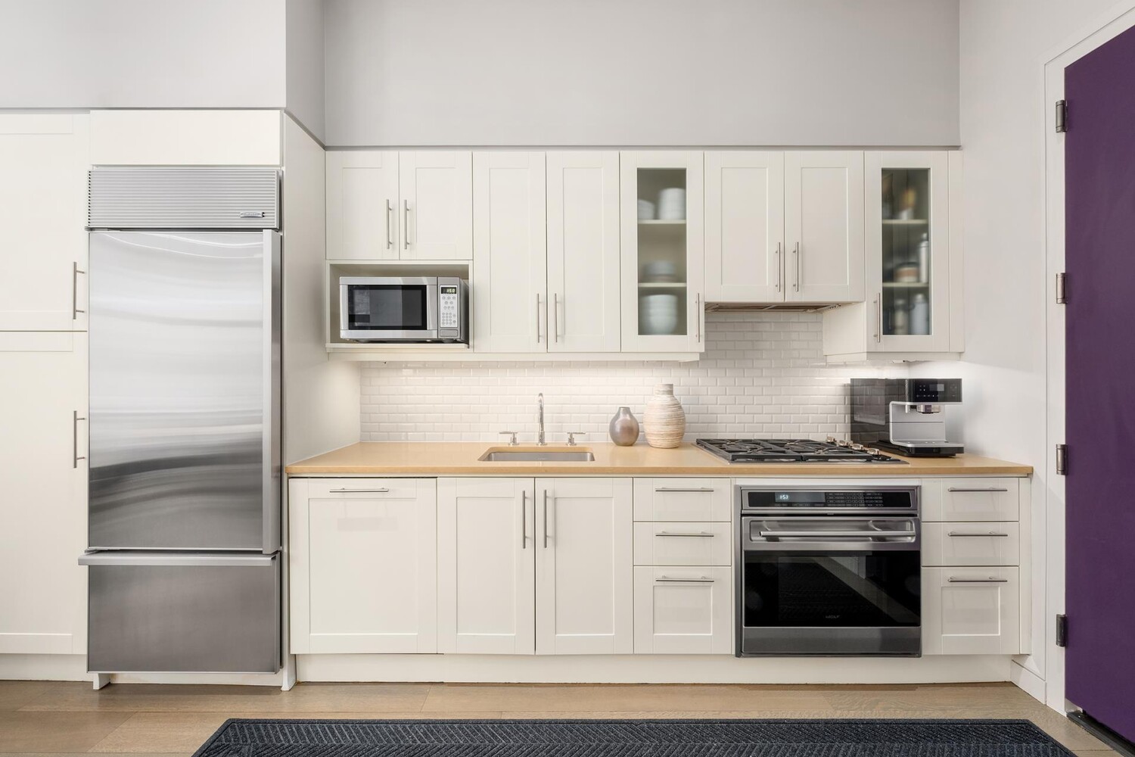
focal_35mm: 14
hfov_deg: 104.3
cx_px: 568
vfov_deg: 81.2
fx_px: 441
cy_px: 378
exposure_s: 62
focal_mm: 14
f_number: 16
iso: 640
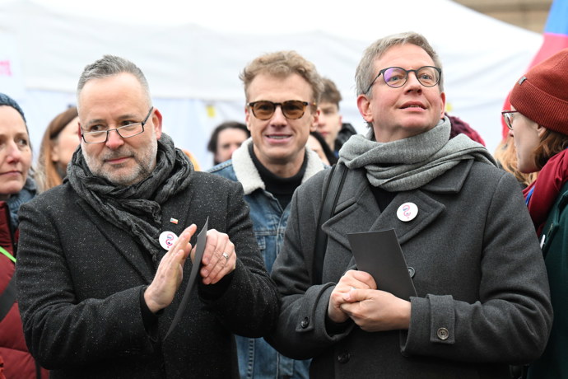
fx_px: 2319
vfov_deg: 9.3
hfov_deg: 14.0
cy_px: 190
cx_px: 284
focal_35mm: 147
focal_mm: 98
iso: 2500
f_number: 4.5
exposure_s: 1/320
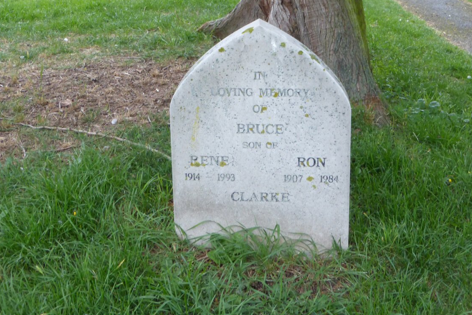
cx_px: 235
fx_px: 734
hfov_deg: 35.6
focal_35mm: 56
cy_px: 23
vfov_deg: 23.5
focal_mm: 6.9
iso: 250
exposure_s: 1/60
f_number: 3.9
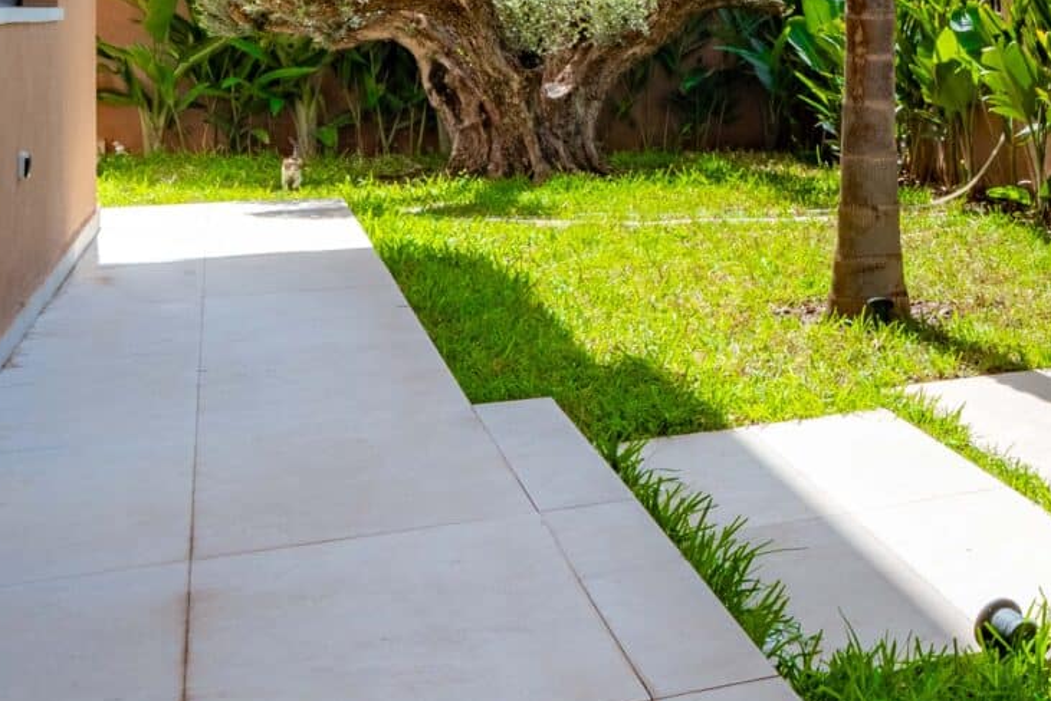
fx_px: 1635
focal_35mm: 56
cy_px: 62
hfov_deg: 27.5
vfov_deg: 23.5
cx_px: 1472
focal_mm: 16
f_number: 14
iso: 200
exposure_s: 1/640
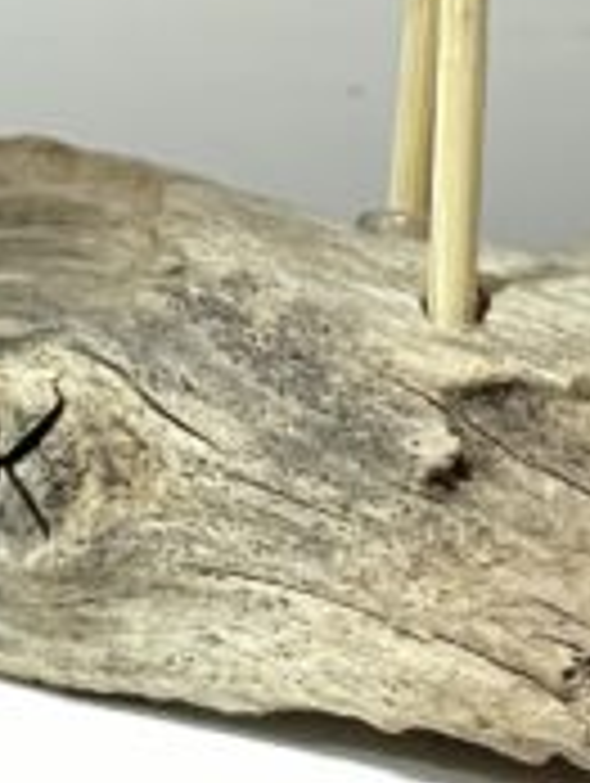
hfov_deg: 4.8
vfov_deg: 6.2
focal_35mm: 306
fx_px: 6937
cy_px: -936
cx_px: -158
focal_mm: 6
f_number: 2
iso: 160
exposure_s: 1/100
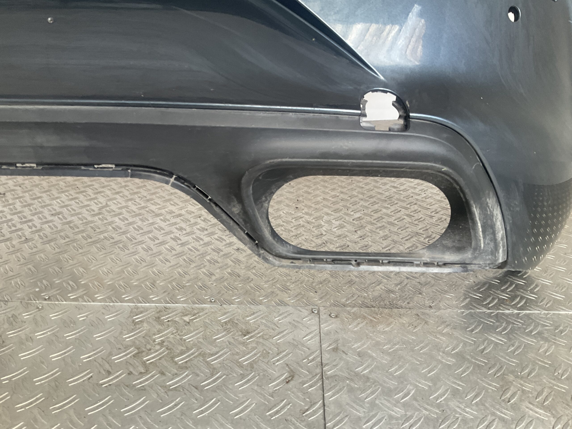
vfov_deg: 48.2
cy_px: 214
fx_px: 479
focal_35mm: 29
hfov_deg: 61.7
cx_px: 286
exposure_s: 1/50
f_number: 1.8
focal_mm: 3
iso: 64
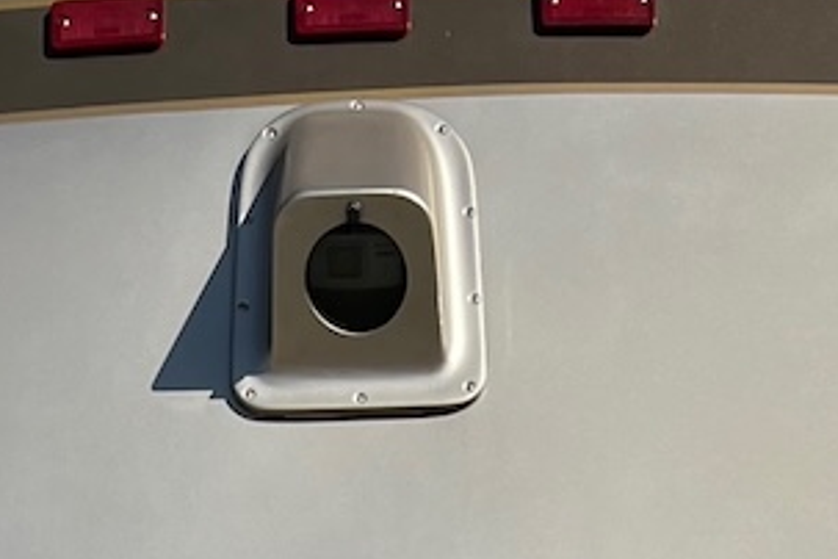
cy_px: 1676
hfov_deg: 17.2
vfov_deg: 9.2
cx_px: 395
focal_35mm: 119
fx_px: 2770
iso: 50
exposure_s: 1/5587
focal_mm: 5.7
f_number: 1.5
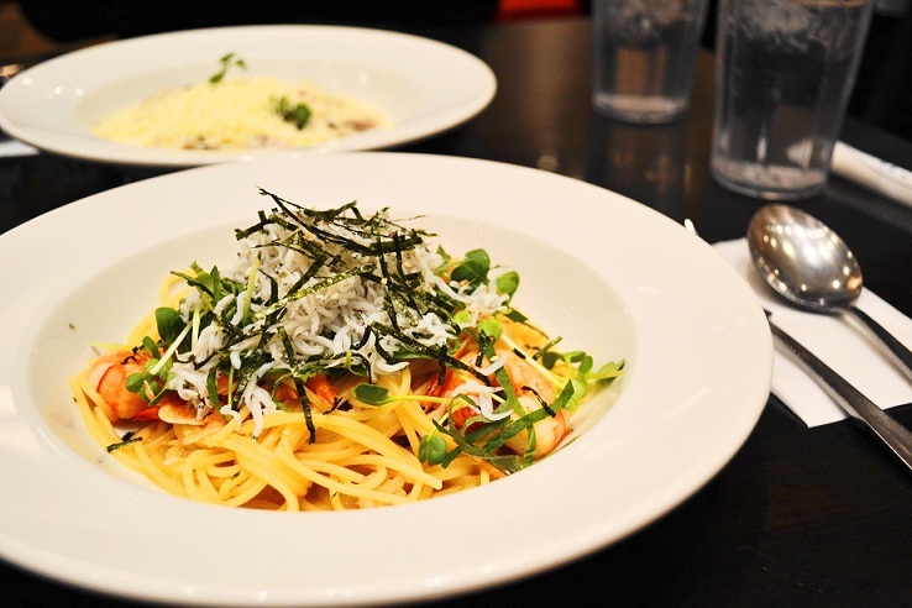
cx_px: 456
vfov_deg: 34.2
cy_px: 304
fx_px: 988
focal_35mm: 39
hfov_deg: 49.6
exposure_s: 1/50
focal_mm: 26
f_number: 4.2
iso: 200
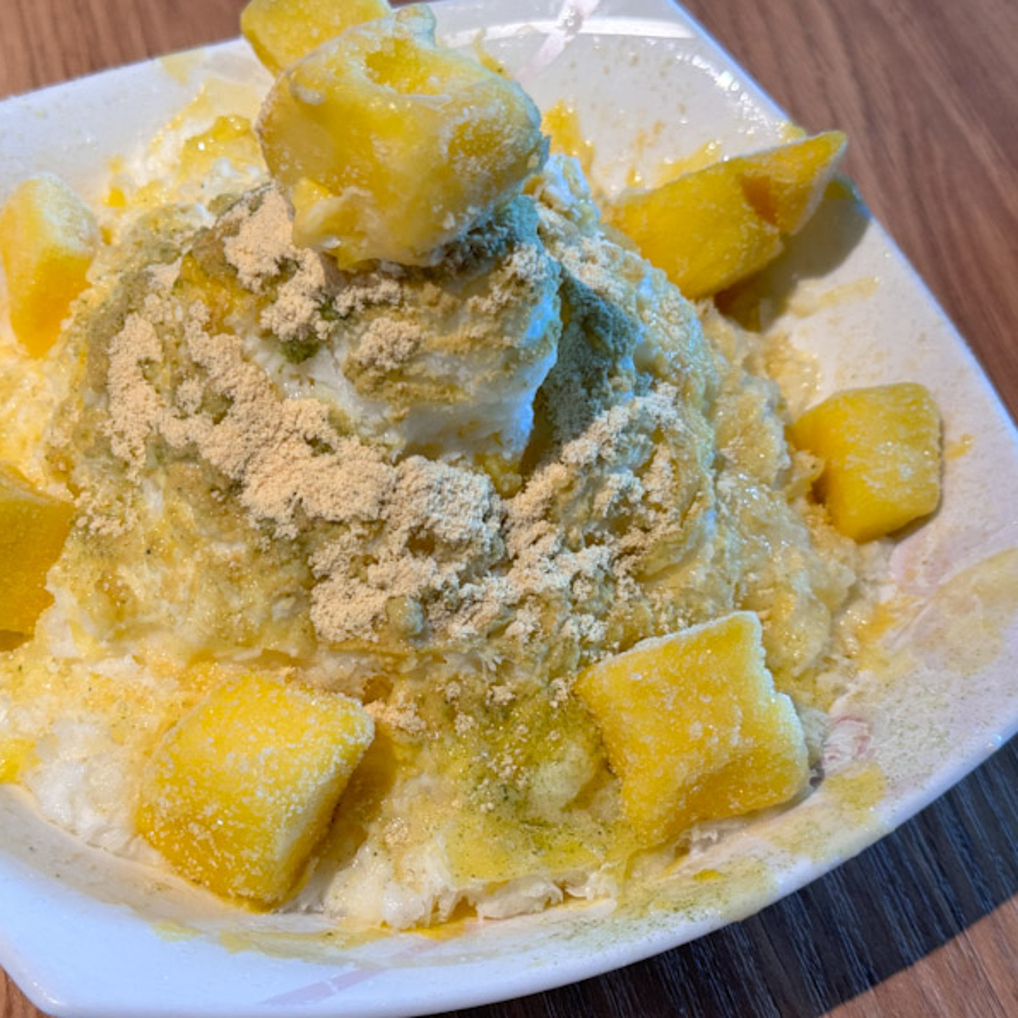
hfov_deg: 30.0
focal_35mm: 57
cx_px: 429
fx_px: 1896
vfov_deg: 30.0
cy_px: 510
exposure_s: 1/60
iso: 50
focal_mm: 6.76
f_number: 1.8
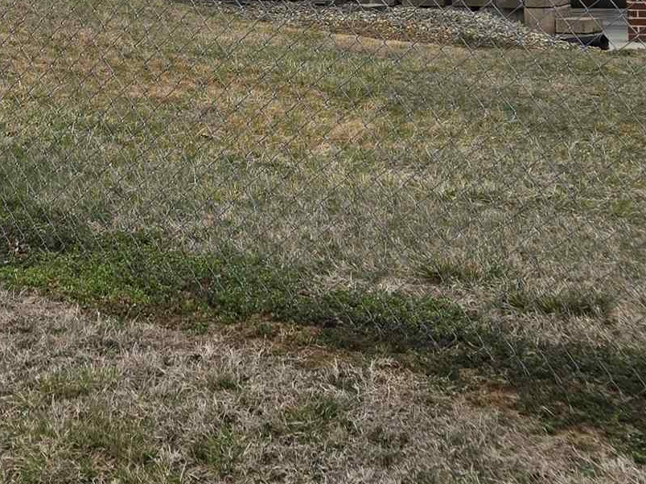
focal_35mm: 88
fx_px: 1642
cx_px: 105
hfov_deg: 21.9
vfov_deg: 16.2
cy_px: -83
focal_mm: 5.4
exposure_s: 1/1809
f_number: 1.8
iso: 80
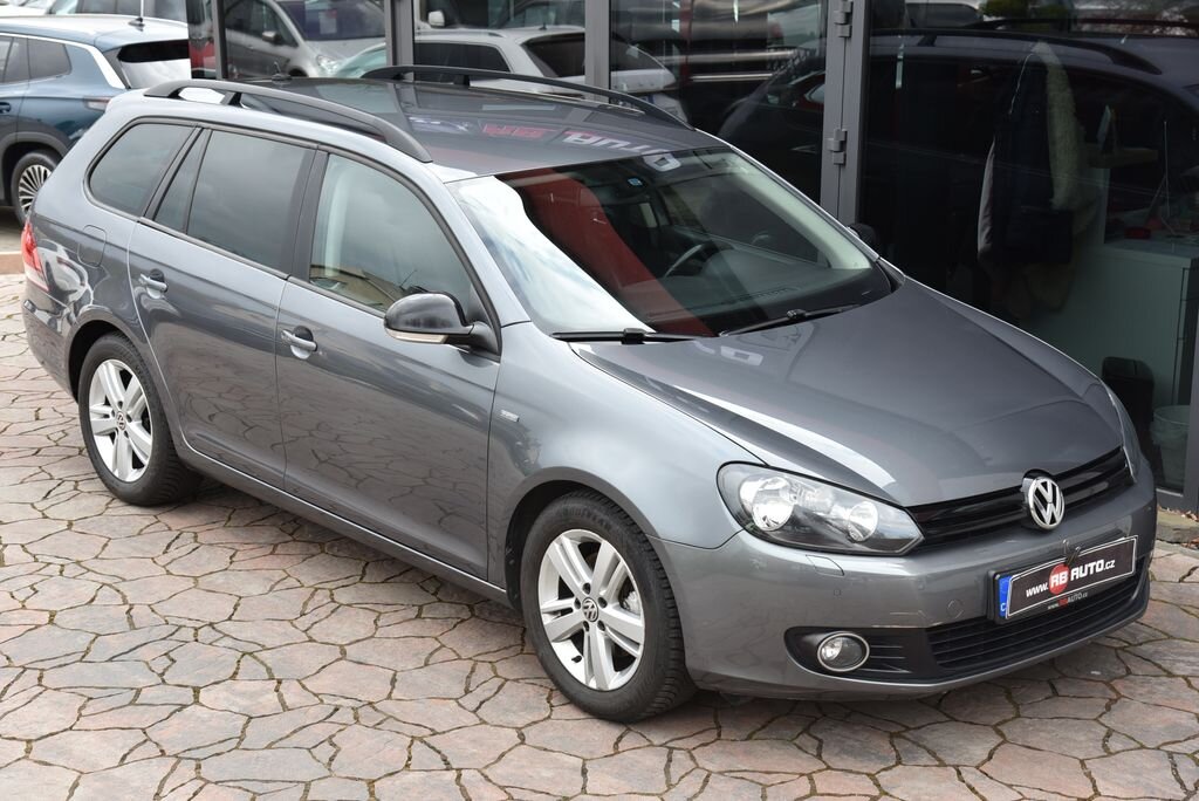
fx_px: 2066
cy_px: 400
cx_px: 600
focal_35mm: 62
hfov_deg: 32.4
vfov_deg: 21.9
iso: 500
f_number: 6.3
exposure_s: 1/160
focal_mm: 62
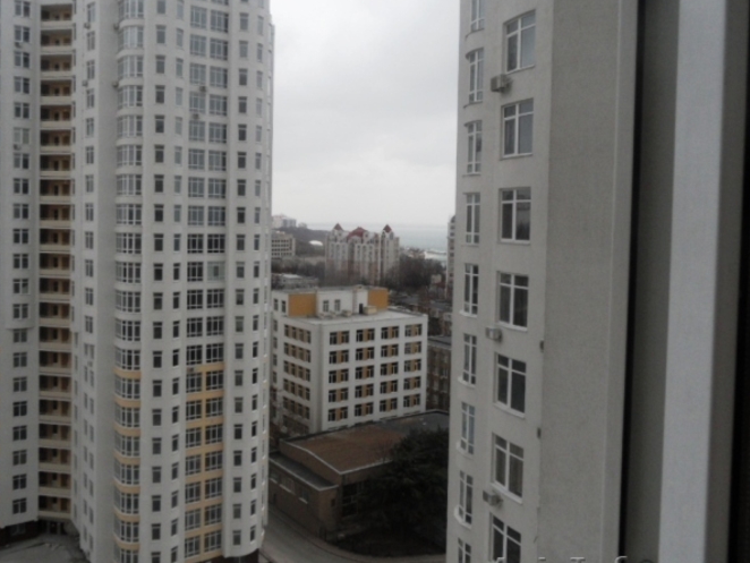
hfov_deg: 61.6
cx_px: 355
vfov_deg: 48.2
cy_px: 250
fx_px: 629
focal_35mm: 29
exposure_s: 1/250
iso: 80
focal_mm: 3.9
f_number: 3.2
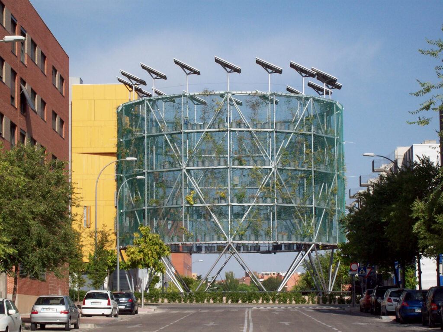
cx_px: 222
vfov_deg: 13.7
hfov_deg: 18.2
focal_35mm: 108
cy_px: 166
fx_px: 1382
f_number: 8.5
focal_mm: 18
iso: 80
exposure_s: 1/267
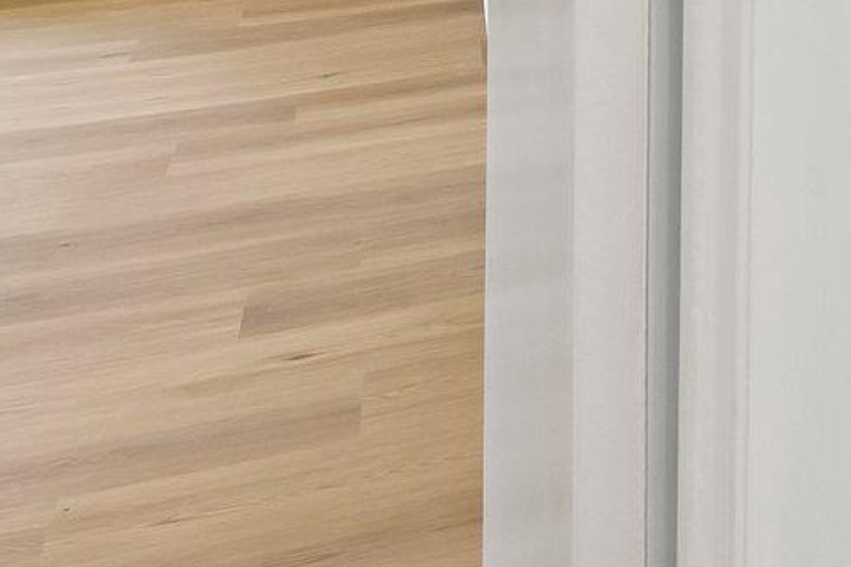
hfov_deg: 23.9
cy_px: -504
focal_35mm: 68
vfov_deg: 16.3
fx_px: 1607
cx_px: 1254
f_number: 8
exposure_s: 1/60
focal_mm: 16
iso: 400
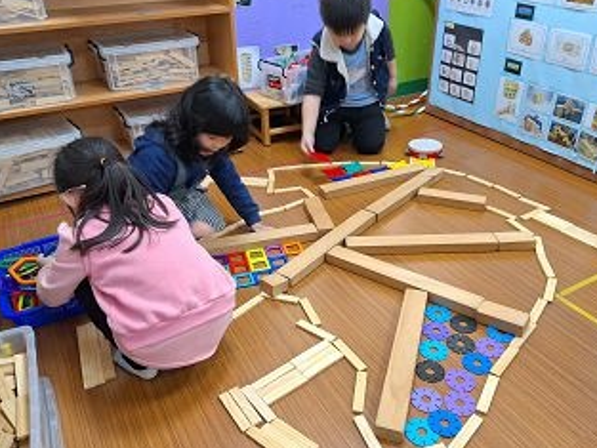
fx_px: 518
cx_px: 309
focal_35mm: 30
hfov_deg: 59.9
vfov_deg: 46.8
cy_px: 233
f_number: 1.8
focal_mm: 5.54
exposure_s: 1/40
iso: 125
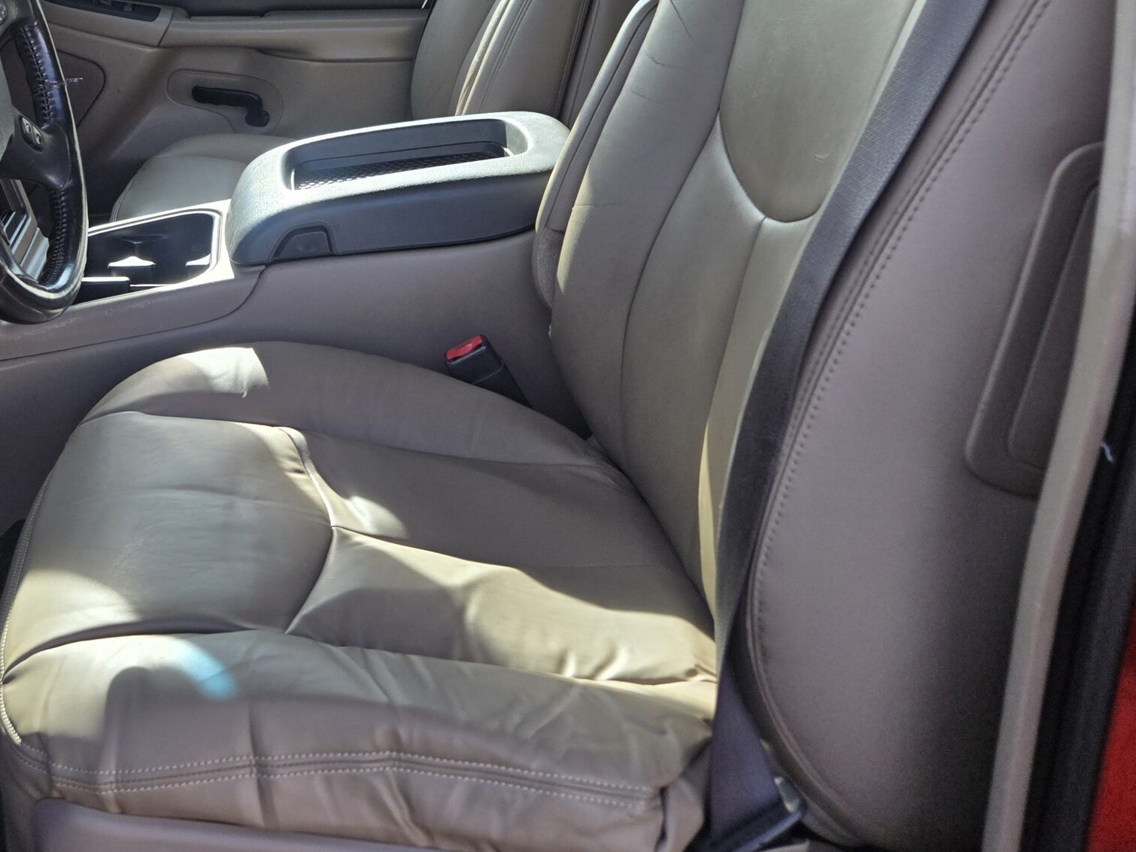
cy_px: 187
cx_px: 258
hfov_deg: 45.9
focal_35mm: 39
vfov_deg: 35.8
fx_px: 1280
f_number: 1.8
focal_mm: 5.4
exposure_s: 1/2443
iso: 80
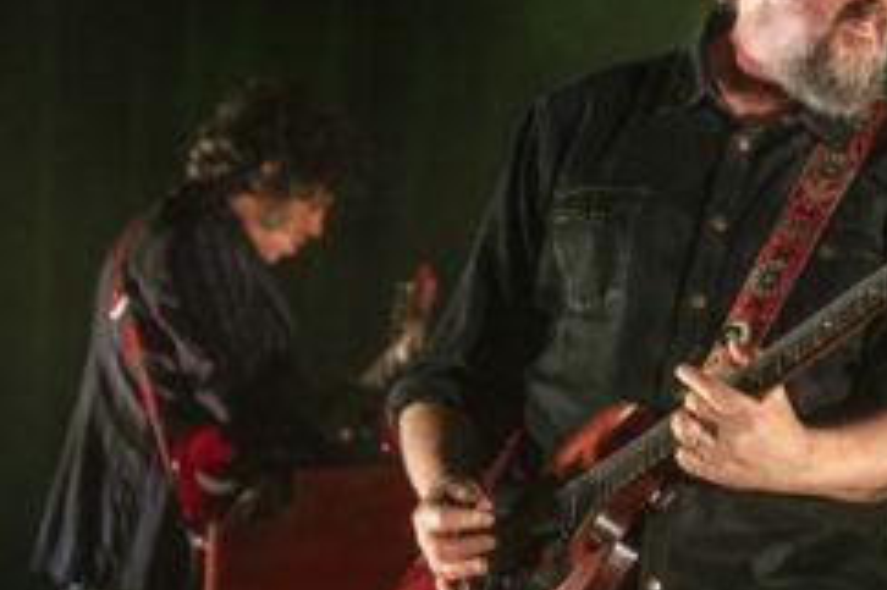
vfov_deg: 8.4
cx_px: 1111
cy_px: 416
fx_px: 4038
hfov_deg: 12.2
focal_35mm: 164
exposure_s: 1/180
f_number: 2.8
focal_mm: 62
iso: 3200
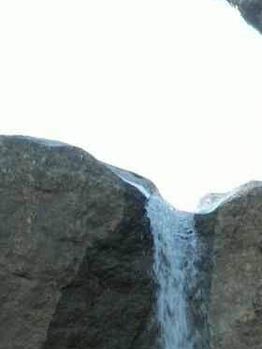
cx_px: 180
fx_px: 4347
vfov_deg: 4.6
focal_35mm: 431
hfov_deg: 3.5
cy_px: 263
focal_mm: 41.04
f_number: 4.5
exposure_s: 1/50
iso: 50
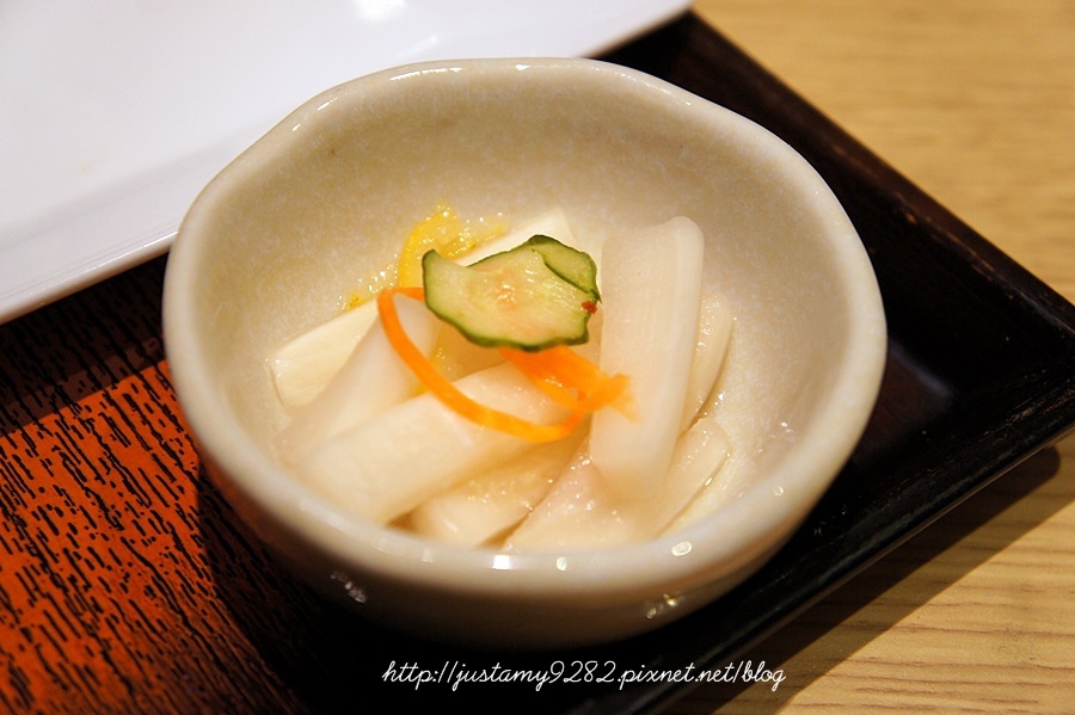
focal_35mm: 57
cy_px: 358
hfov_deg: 35.1
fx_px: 1701
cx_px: 538
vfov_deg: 23.8
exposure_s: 1/60
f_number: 4.5
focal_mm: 38
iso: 800
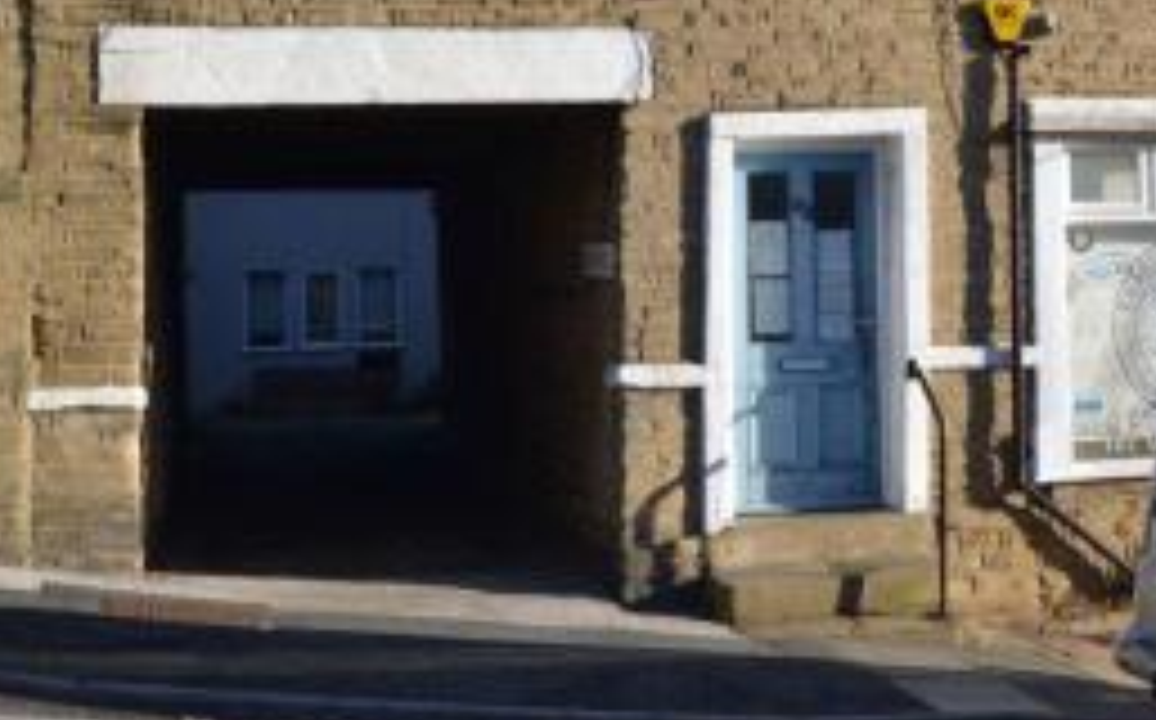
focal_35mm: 68
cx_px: 954
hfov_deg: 29.4
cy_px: 56
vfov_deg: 18.7
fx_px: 2140
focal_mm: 24
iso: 100
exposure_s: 1/160
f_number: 6.3
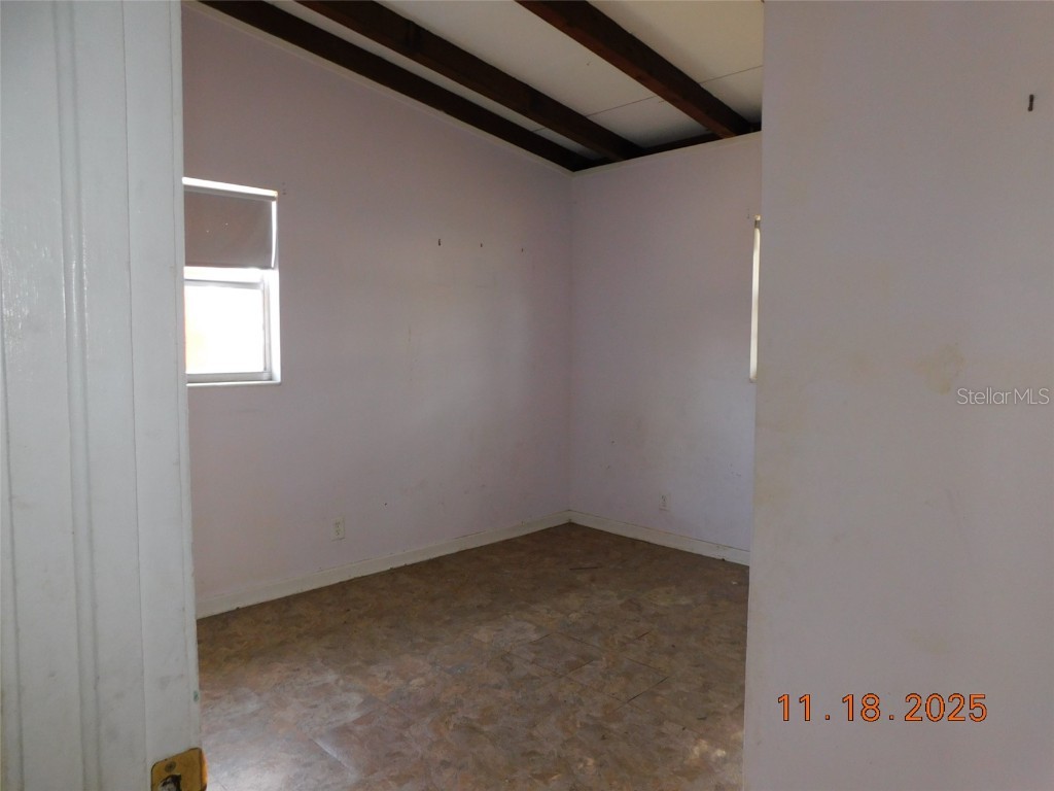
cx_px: 527
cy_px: 396
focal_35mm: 23
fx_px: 700
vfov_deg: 58.9
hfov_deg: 73.9
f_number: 3
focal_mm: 4
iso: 200
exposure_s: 1/30
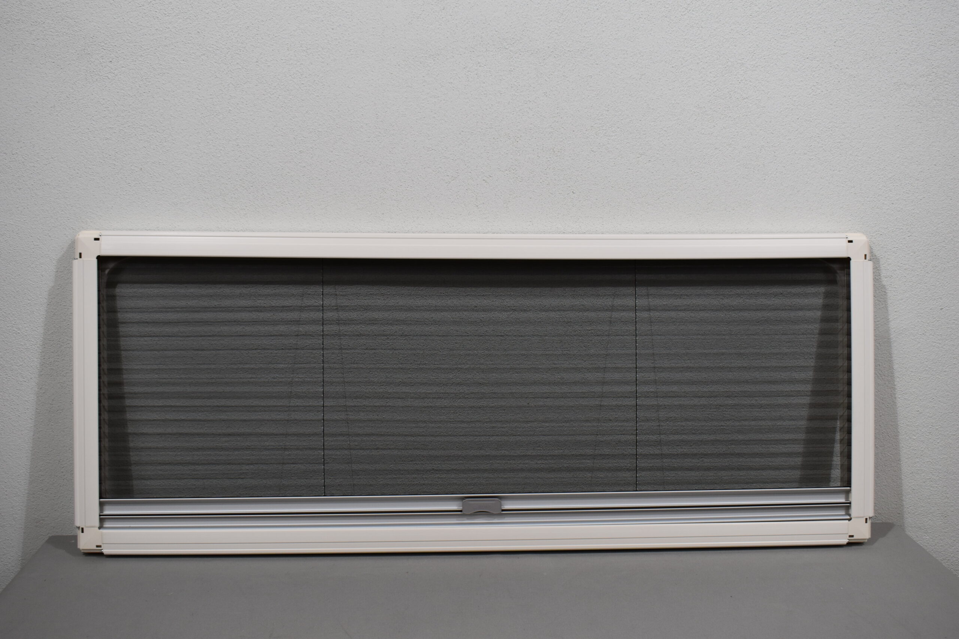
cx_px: 480
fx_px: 999
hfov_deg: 51.3
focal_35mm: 38
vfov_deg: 35.5
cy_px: 320
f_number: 5.6
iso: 360
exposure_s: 1/125
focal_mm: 25
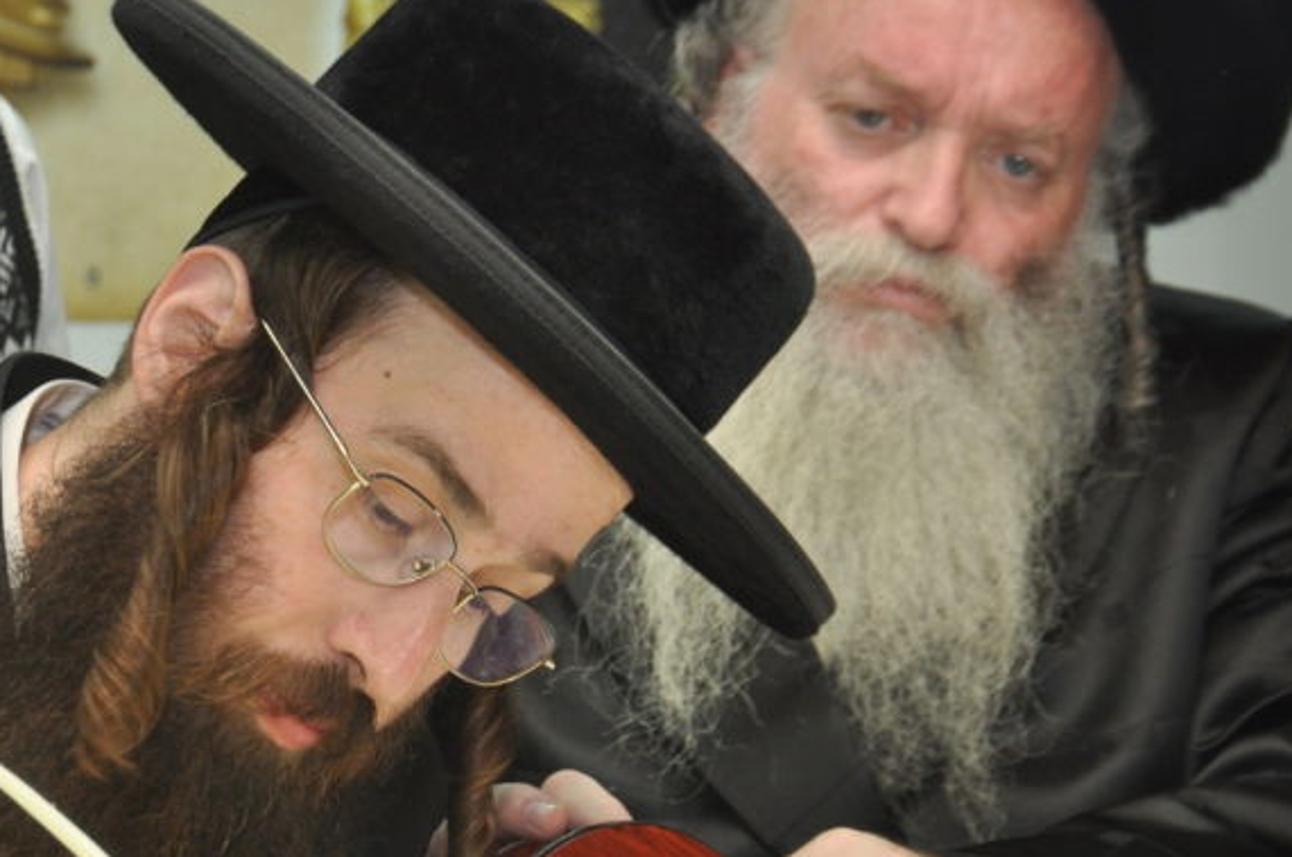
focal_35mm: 113
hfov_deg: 18.0
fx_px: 4050
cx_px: 376
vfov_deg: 12.1
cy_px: 651
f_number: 5.6
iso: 400
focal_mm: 42
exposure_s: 1/60
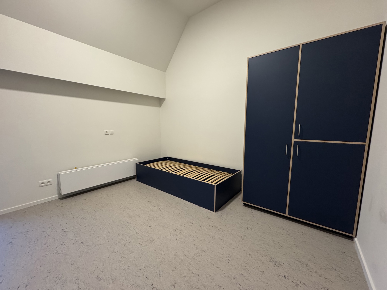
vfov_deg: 85.7
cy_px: 145
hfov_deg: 102.1
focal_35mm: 14
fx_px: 157
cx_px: 194
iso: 320
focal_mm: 2.22
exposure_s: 1/50
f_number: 2.2
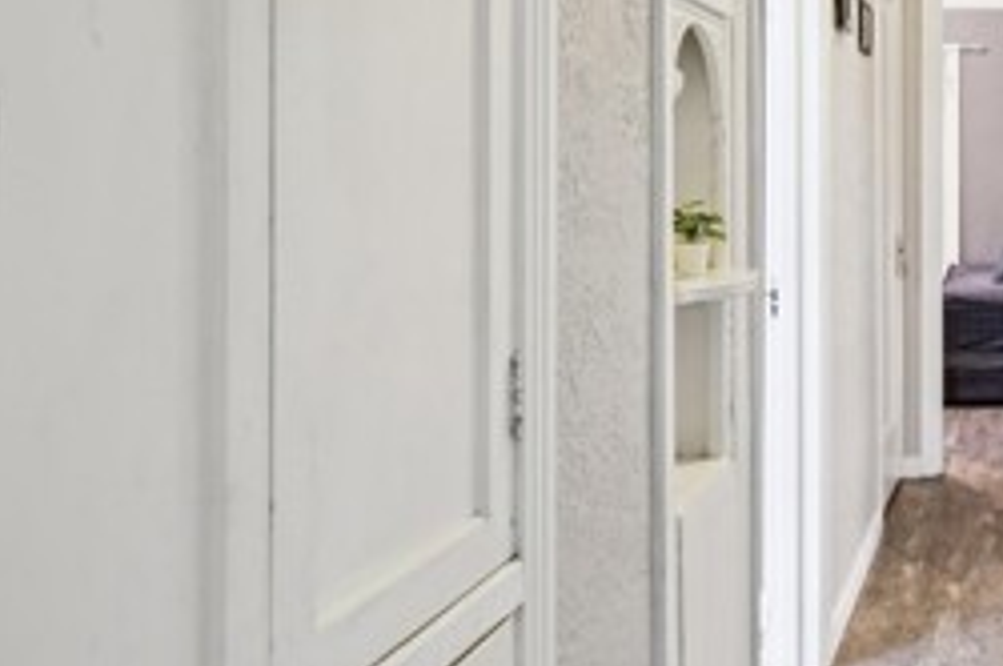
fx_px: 1141
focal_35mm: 41
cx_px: 1039
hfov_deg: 40.5
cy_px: 140
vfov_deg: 31.8
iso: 400
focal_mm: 16
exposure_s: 1/4
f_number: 7.1
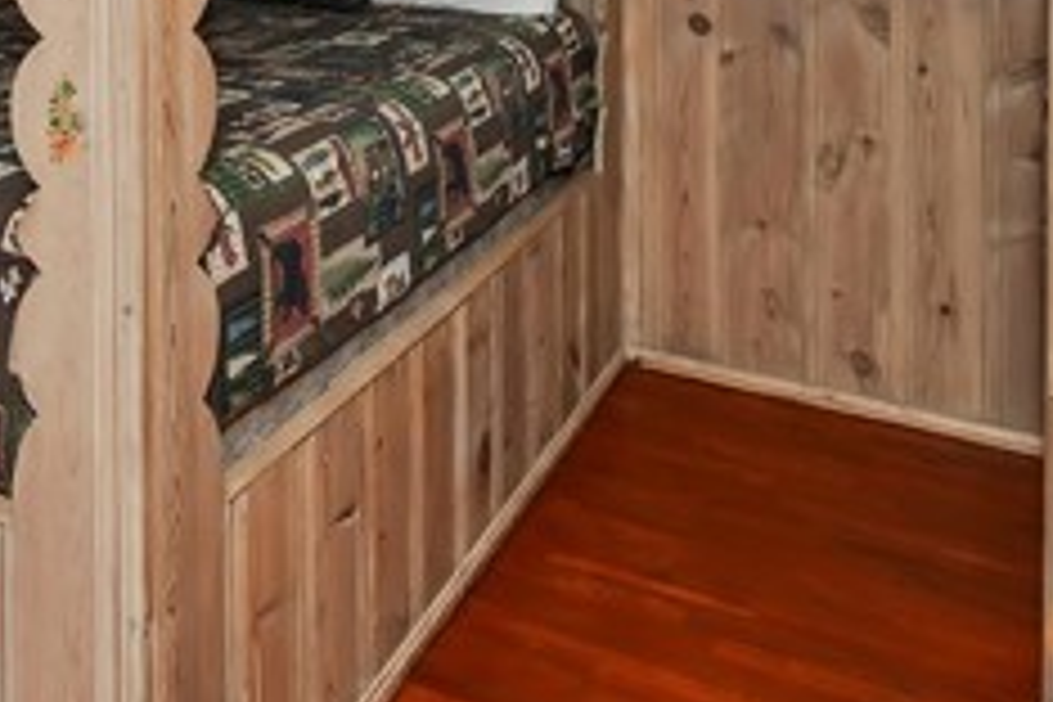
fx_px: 1199
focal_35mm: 41
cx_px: 256
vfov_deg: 27.6
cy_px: -191
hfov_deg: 45.7
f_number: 8
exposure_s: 1/30
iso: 400
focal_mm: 10
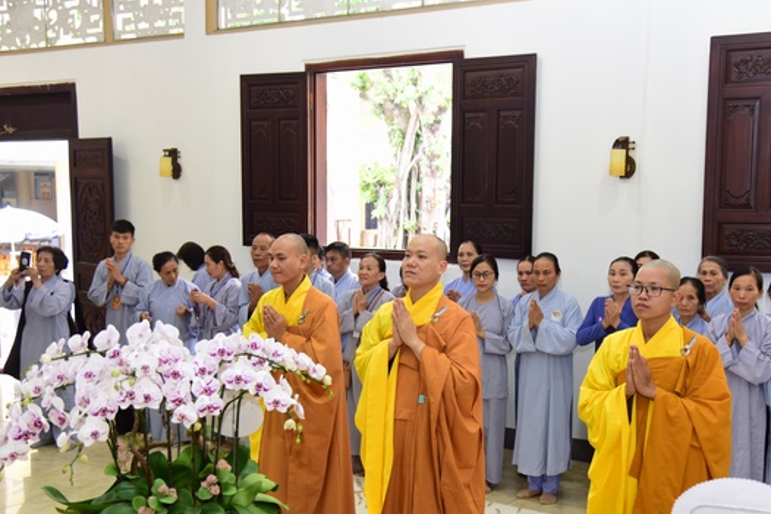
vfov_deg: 28.6
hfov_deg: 41.9
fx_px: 1007
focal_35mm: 47
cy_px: 288
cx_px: 419
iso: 1000
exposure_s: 1/40
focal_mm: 38
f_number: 4
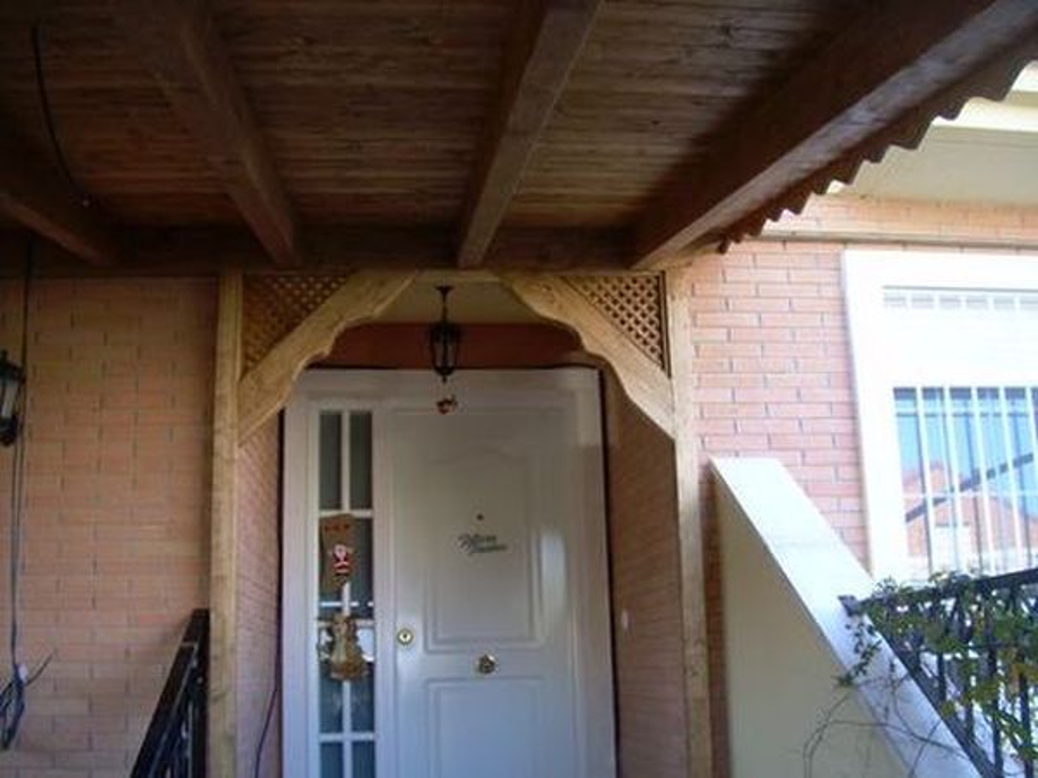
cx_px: 519
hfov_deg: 49.0
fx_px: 1139
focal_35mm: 38
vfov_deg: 37.7
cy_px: 389
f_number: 2.8
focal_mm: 6.3
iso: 50
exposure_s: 1/55
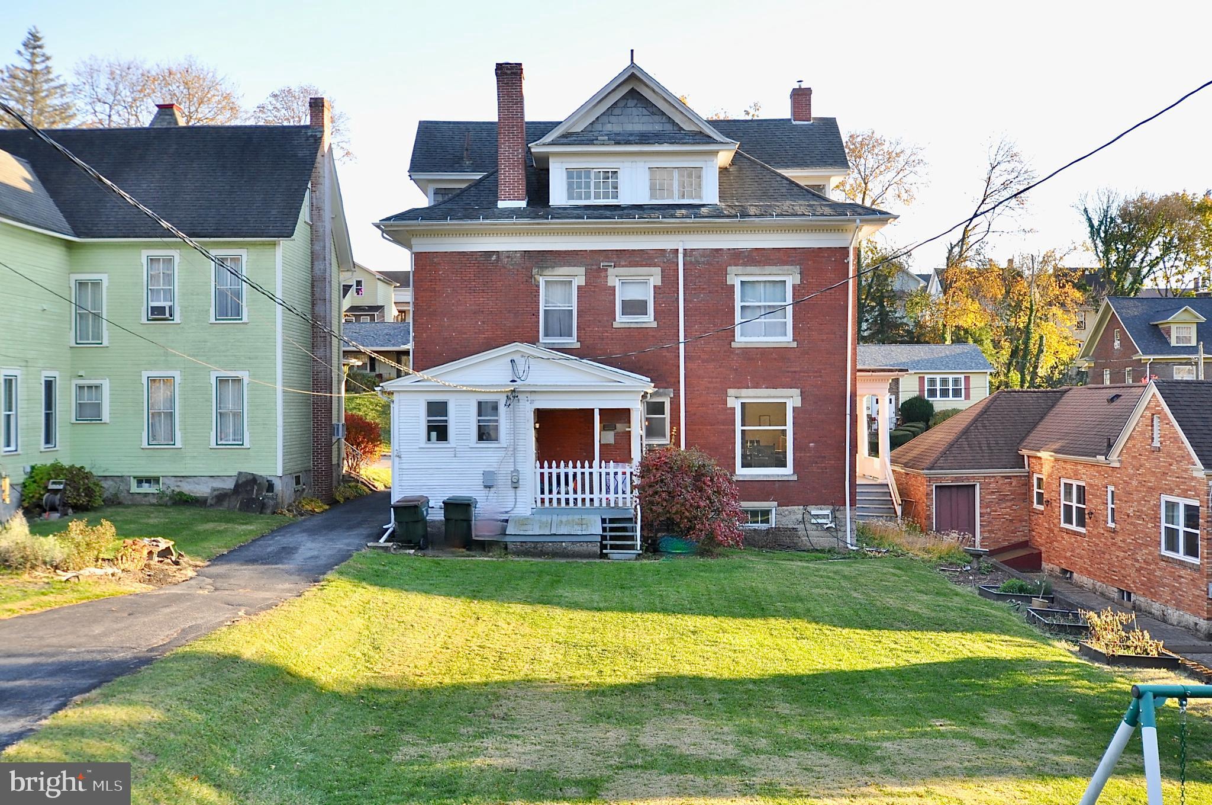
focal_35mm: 36
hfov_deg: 53.2
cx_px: 606
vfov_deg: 36.8
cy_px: 402
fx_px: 1210
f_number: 8
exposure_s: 1/60
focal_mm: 24
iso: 280
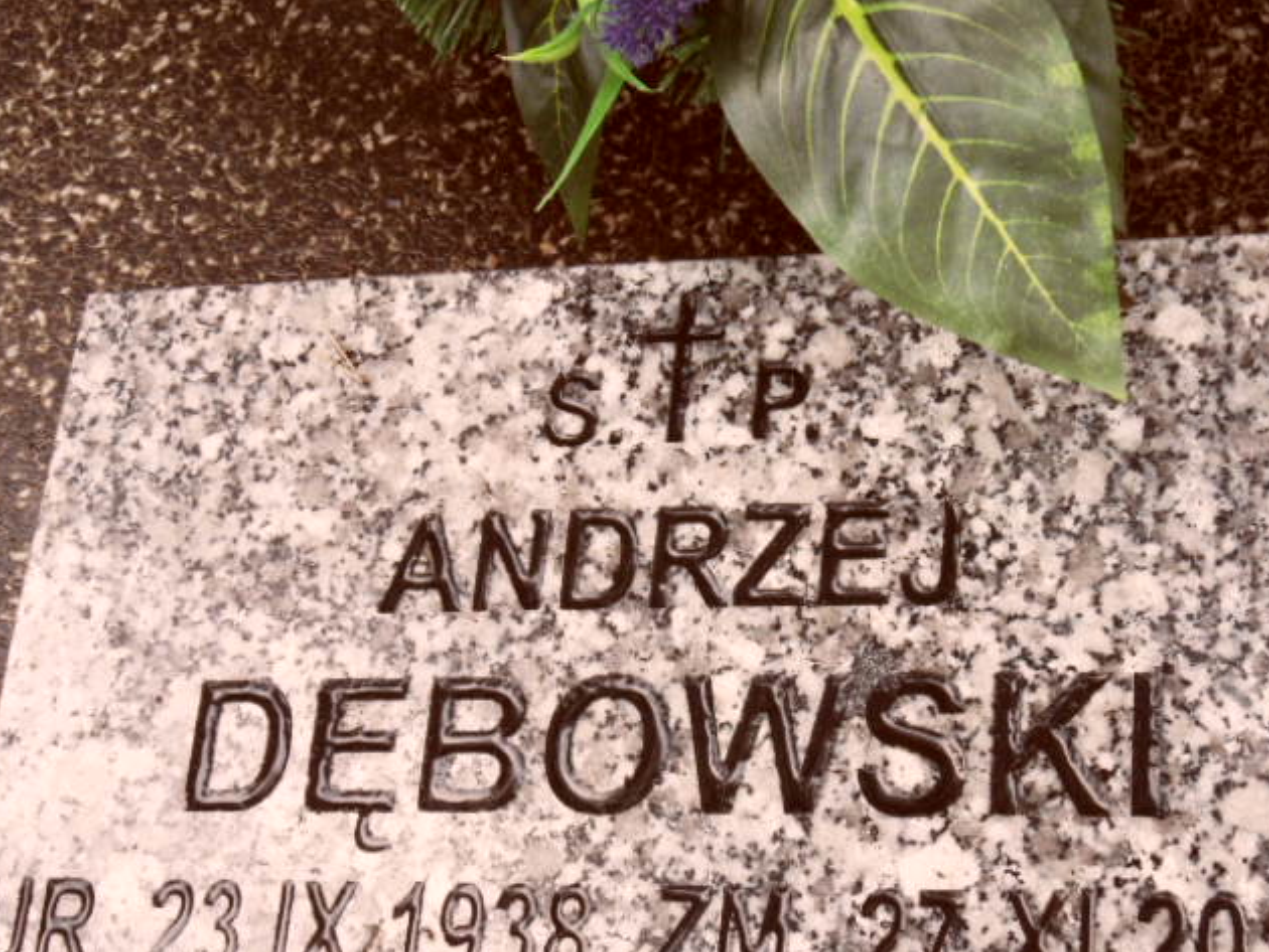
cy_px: 721
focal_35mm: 65
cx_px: 717
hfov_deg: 29.8
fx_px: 2384
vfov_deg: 22.4
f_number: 3.6
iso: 100
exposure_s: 1/90
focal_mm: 6.5
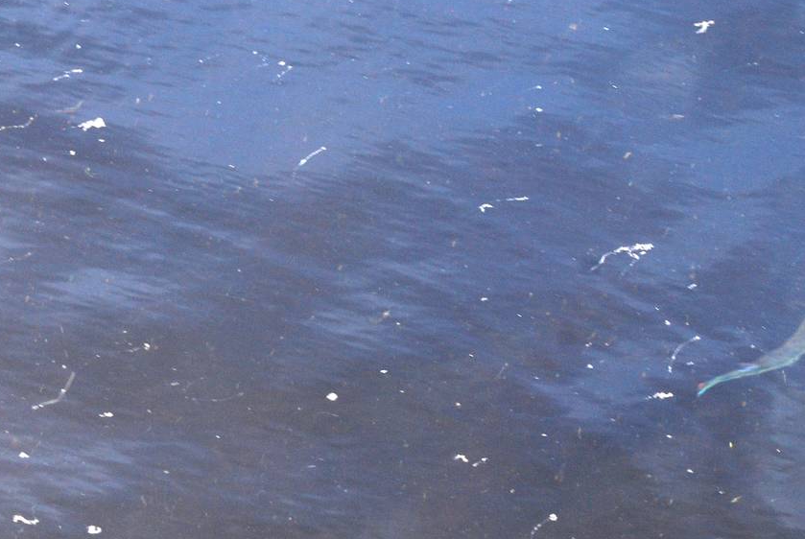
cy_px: 378
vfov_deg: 6.2
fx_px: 4993
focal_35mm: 223
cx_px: 116
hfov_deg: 9.2
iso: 400
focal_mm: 78
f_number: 9
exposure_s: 1/125
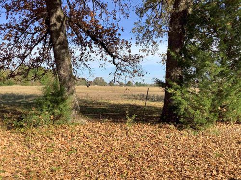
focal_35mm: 31
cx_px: 120
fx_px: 216
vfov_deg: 45.4
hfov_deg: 58.4
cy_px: 90
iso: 25
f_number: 2.4
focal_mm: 3.3
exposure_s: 1/776
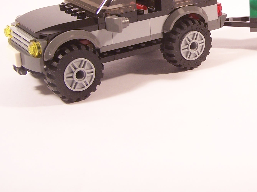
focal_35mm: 73
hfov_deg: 25.9
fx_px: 542
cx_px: 229
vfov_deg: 19.8
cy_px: 19
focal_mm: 6.3
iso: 100
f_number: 3.2
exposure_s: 1/15
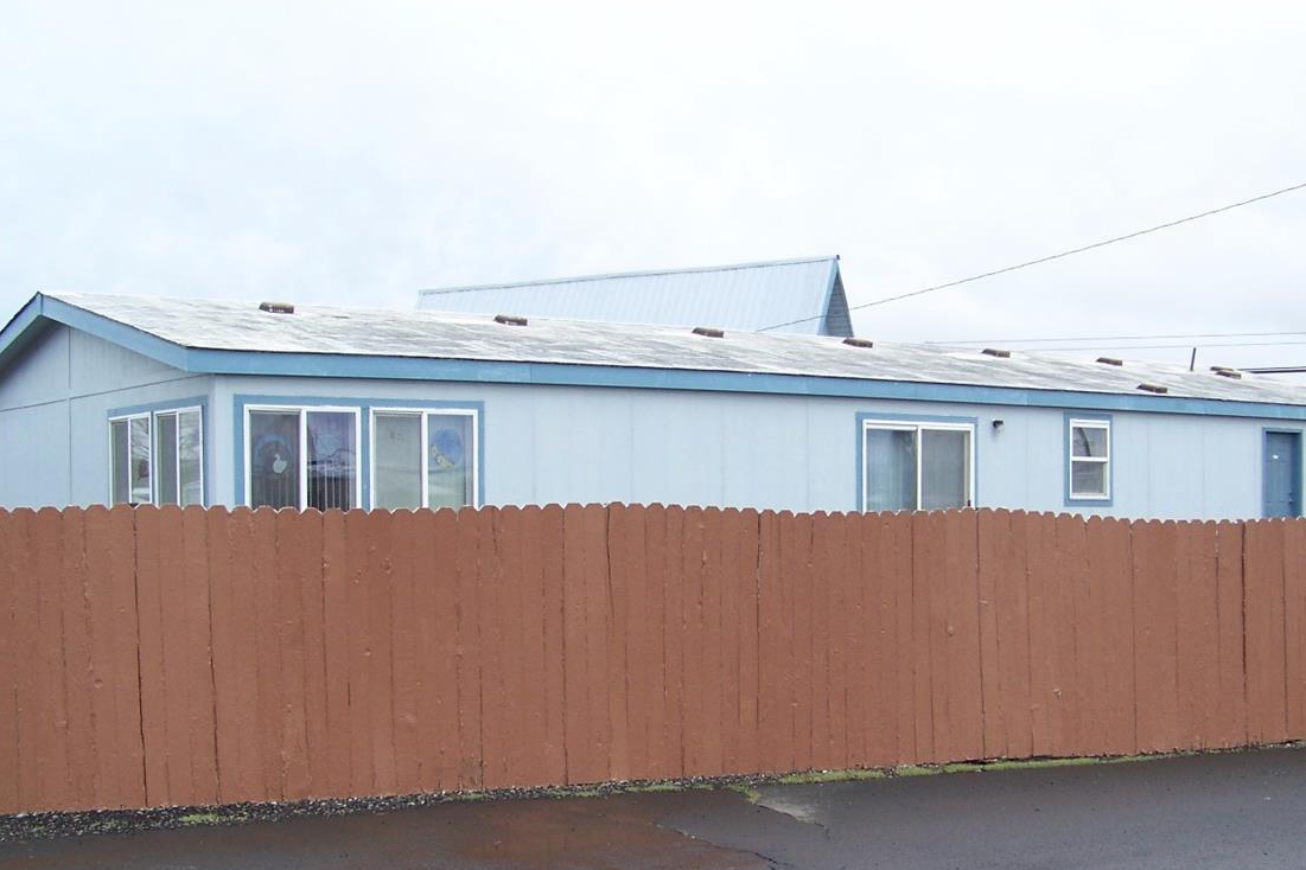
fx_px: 1850
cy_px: 599
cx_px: 699
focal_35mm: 51
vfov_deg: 26.3
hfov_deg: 38.9
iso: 64
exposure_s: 1/500
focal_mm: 5.85
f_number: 2.8
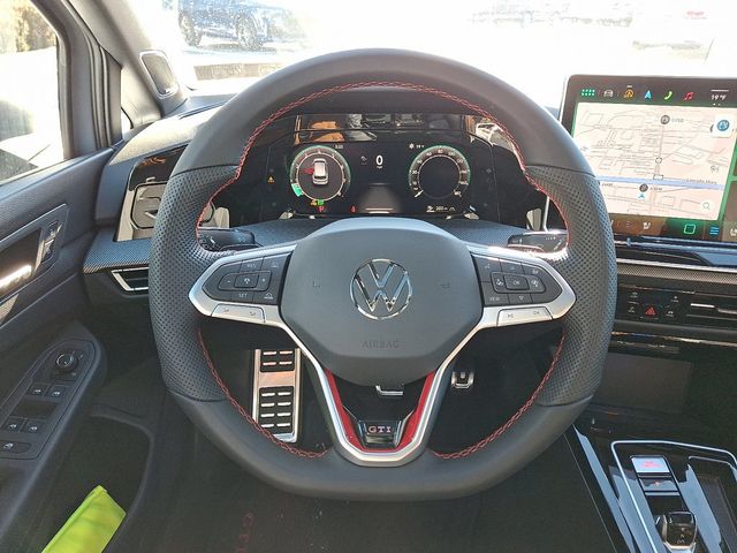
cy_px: 276
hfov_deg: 69.4
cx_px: 368
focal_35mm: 25
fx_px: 532
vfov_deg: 54.9
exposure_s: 1/120
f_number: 1.8
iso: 55
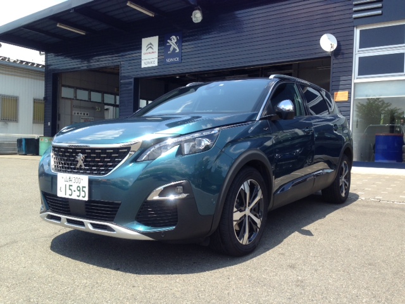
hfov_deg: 55.4
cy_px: 152
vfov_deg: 42.9
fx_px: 386
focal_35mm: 33
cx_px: 202
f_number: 2.4
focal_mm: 4.13
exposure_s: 1/542
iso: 50
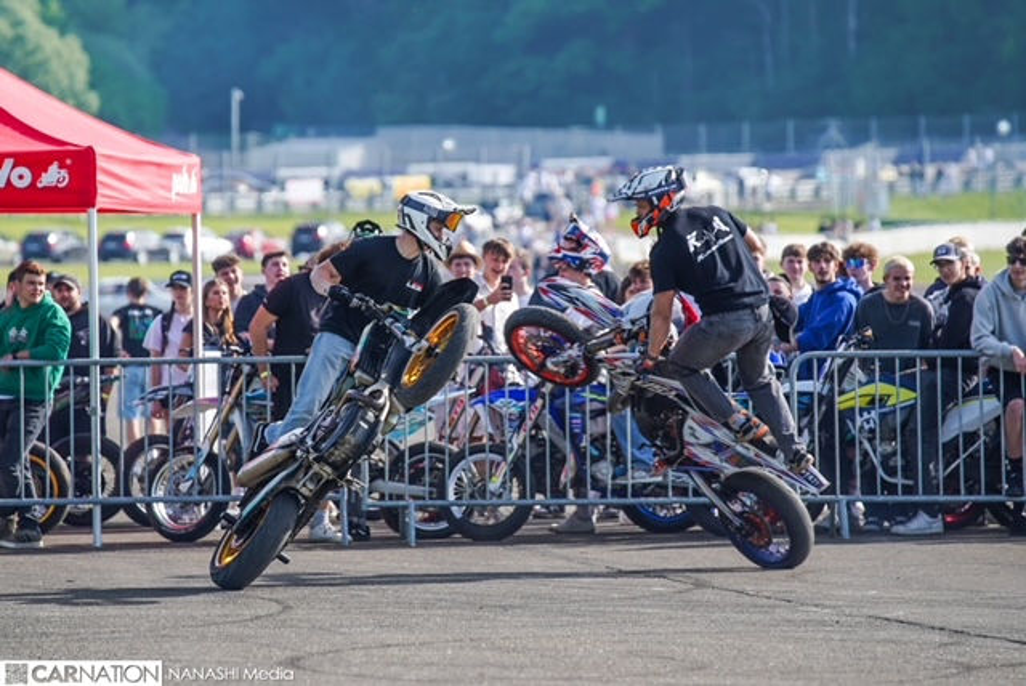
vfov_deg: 6.9
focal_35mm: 200
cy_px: 343
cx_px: 513
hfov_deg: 10.3
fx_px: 5705
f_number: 4
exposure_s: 1/250
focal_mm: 200
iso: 160
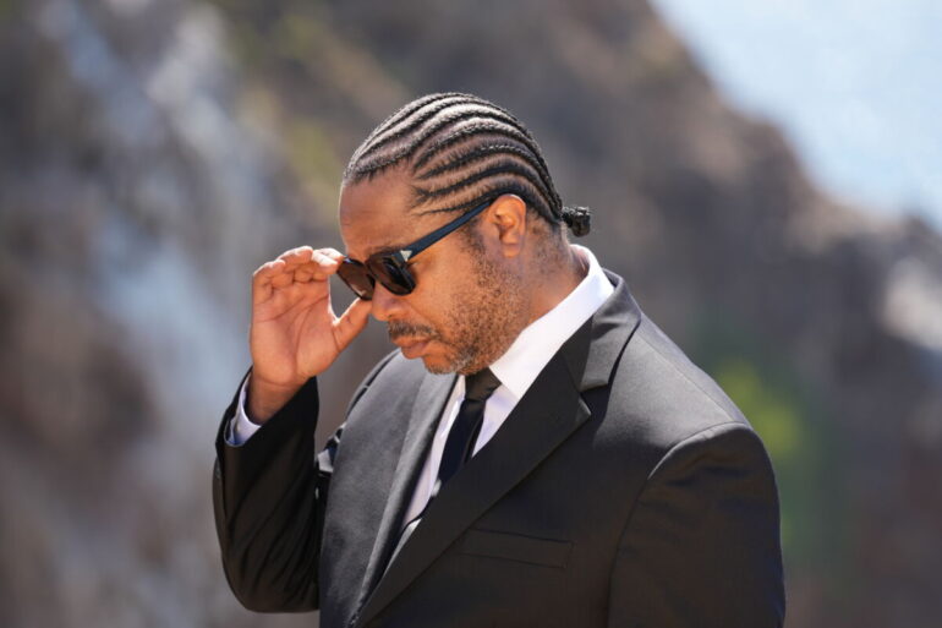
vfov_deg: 6.9
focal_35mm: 200
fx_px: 5232
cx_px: 471
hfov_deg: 10.3
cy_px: 314
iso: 100
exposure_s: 1/400
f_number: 4
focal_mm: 200
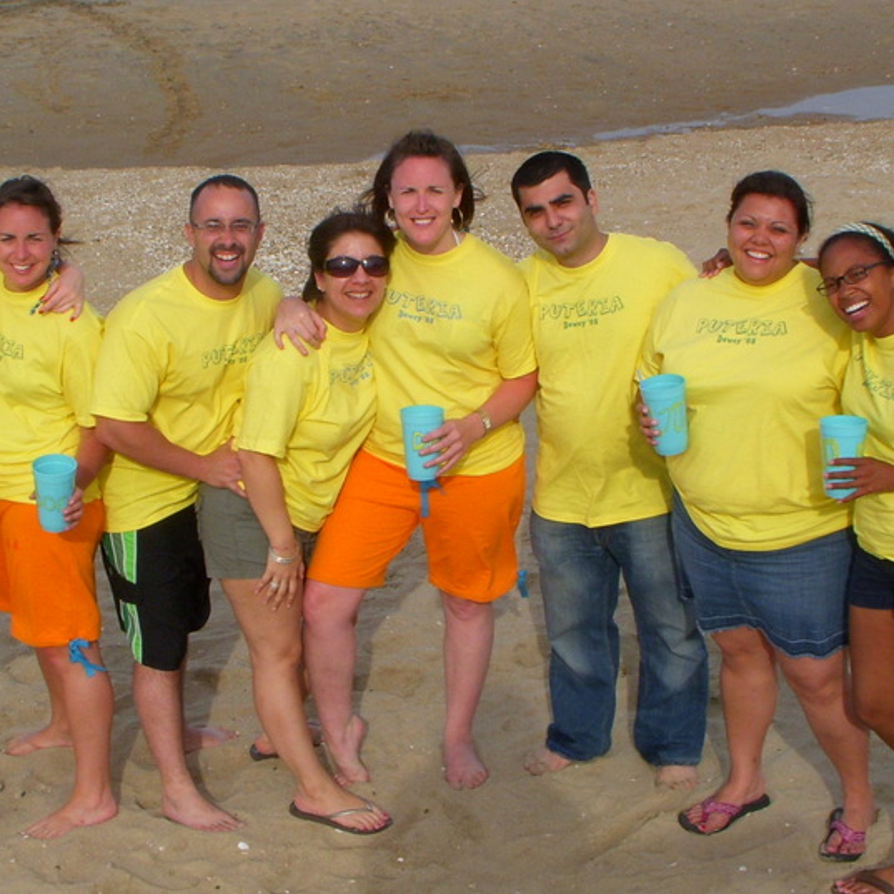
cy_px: 446
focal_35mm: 45
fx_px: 1315
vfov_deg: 37.6
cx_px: 413
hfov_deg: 37.5
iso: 100
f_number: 6.6
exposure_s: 1/320
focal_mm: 6.3
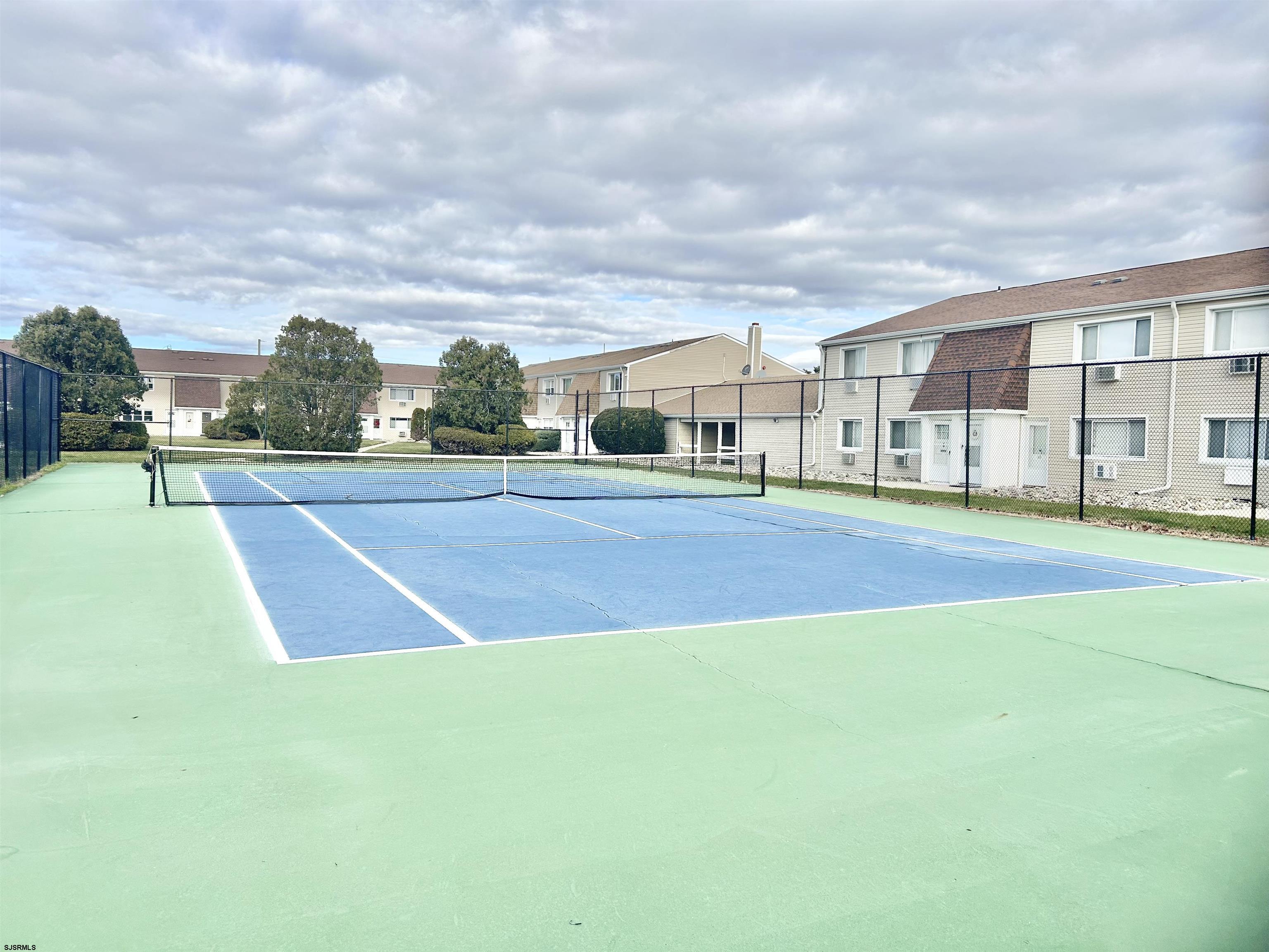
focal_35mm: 26
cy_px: 476
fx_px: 953
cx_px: 634
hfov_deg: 67.3
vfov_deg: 53.1
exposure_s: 1/4115
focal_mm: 5.7
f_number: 1.5
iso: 50
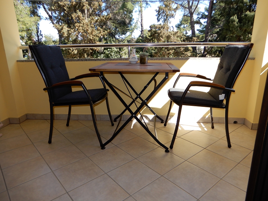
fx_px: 186
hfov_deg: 71.6
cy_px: 100
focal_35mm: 24
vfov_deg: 56.8
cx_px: 134
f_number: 3.4
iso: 80
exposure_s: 1/250
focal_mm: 4.3
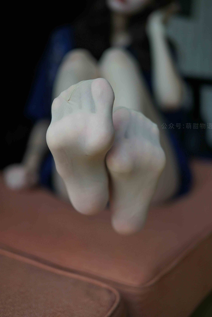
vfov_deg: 39.6
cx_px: 106
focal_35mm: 50
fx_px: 441
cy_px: 158
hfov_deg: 27.0
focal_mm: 50
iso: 200
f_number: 1.8
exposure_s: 1/1000
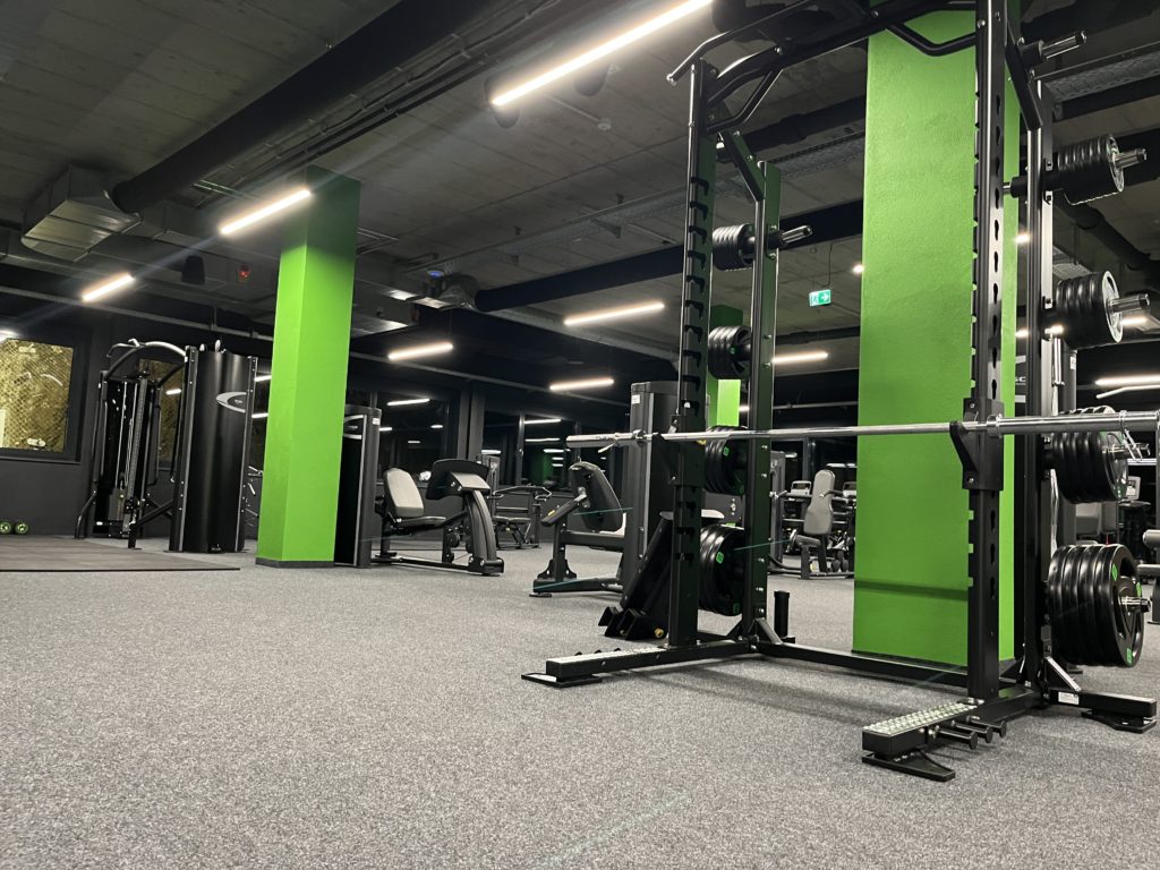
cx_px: 580
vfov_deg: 53.1
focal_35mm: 26
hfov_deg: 67.3
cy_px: 435
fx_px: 871
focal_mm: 5.1
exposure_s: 1/33
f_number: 1.6
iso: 400
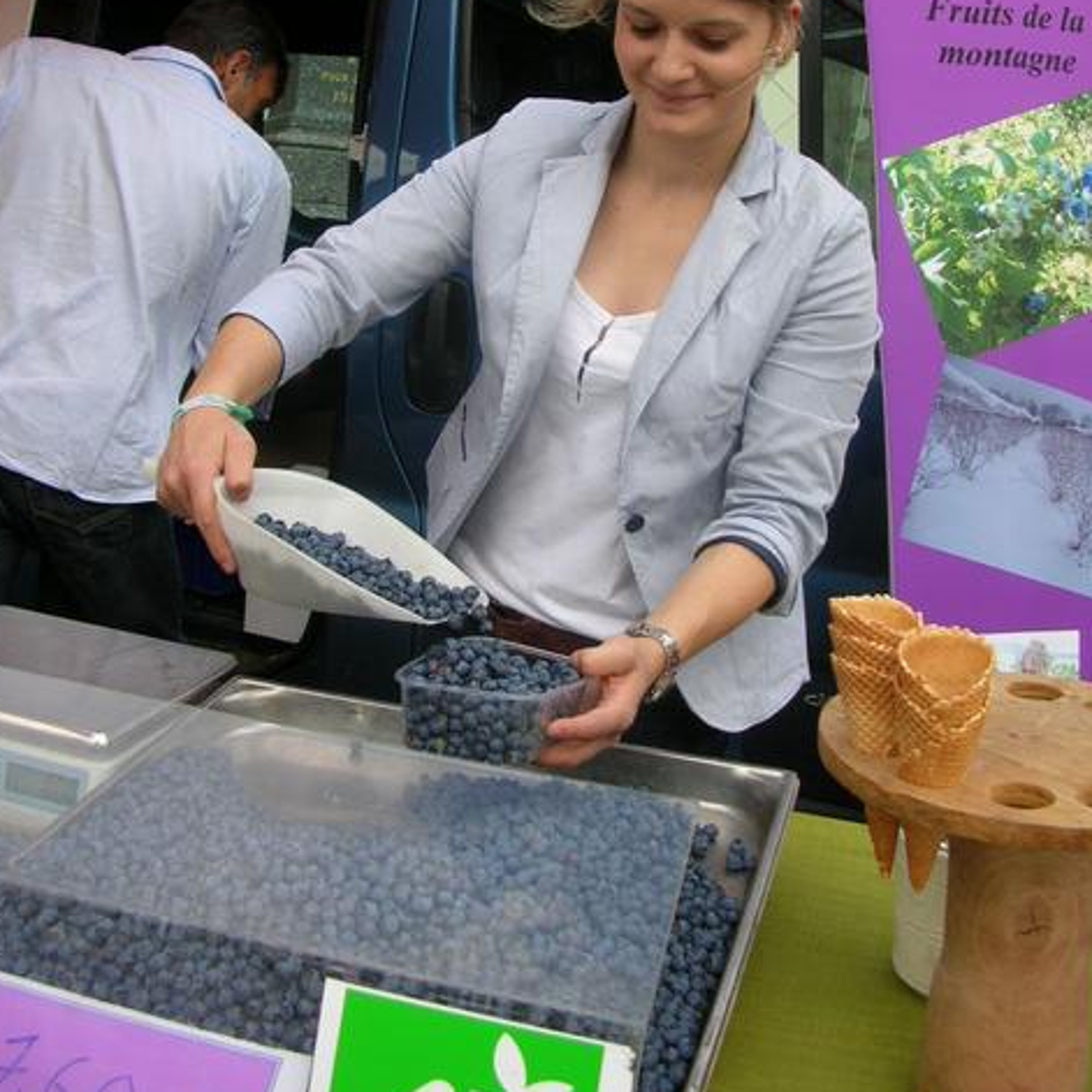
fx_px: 1499
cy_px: 378
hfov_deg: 40.0
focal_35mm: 42
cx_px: 540
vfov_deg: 39.6
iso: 50
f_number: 2.8
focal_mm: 5.8
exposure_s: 1/306
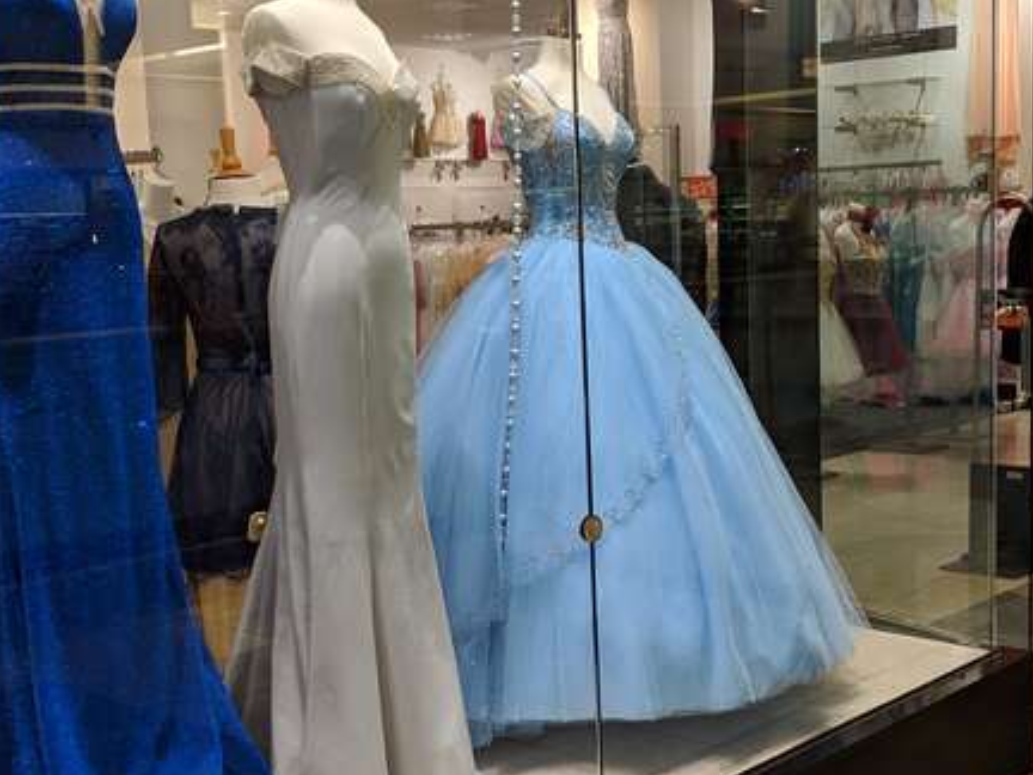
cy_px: 483
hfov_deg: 38.0
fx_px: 1492
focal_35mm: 50
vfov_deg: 29.0
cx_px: 624
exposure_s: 1/40
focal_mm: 4.44
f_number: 1.8
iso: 58
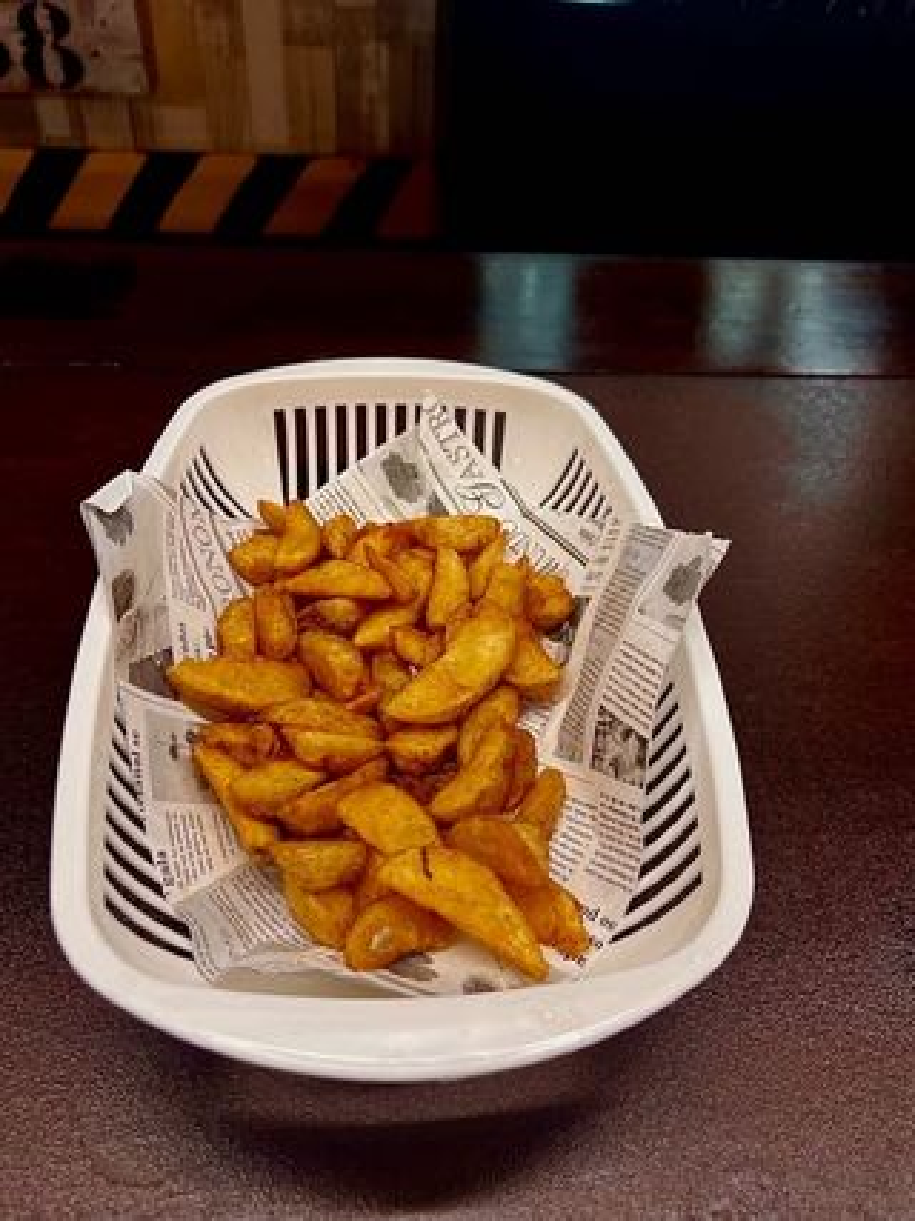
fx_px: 917
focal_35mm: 26
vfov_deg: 67.3
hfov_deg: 53.0
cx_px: 458
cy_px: 610
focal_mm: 5.7
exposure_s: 1/100
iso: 125
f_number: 1.5
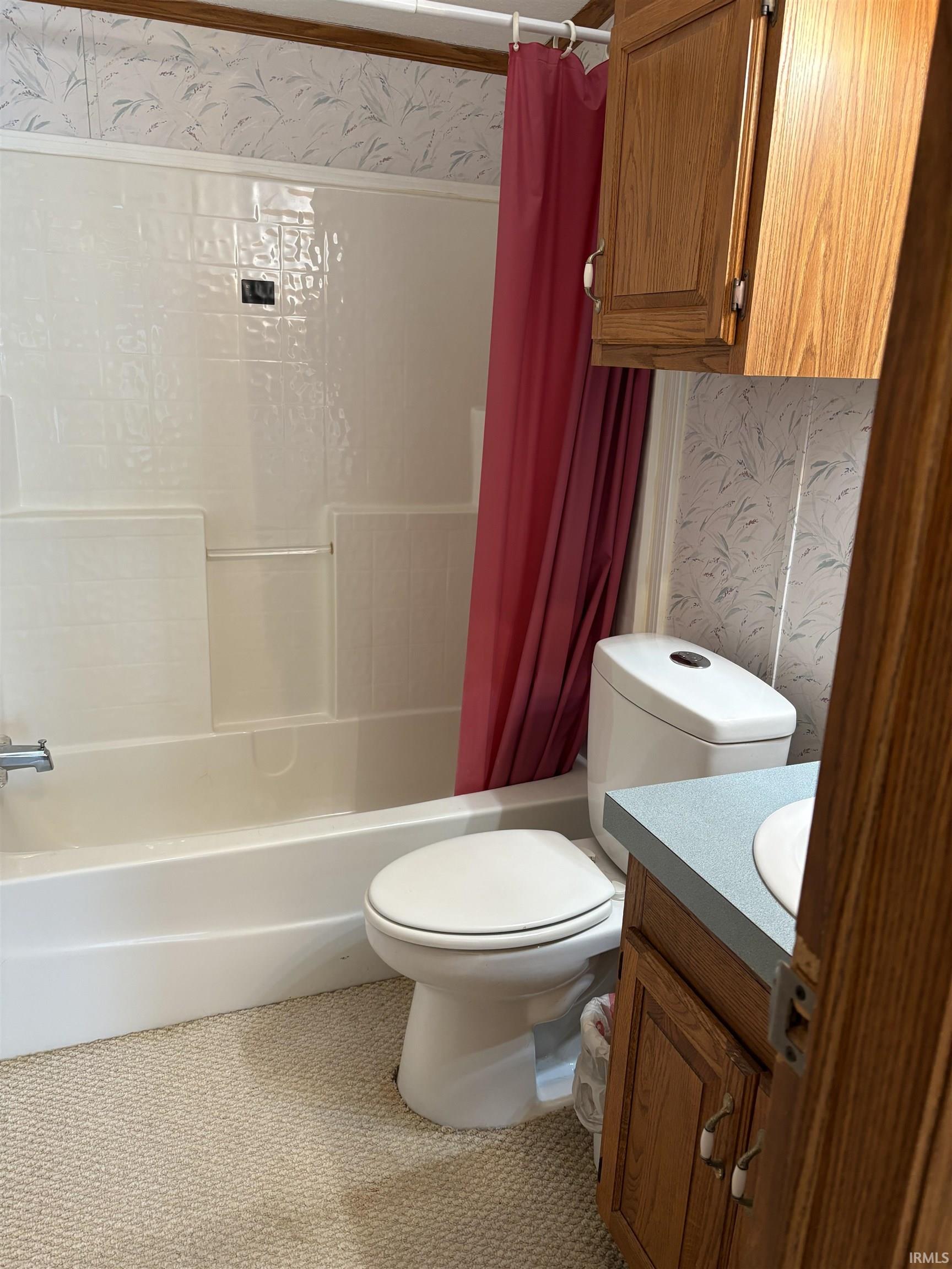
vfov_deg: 67.3
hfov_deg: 53.1
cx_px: 476
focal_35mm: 26
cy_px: 634
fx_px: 953
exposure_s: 1/60
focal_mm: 5.96
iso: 200
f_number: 1.6
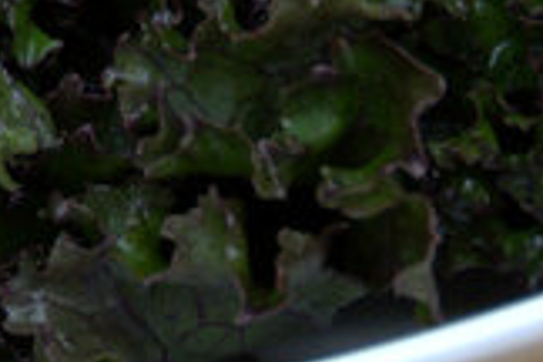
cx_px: -312
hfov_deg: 3.7
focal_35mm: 556
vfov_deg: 2.5
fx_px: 8393
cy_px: -297
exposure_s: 1/320
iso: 640
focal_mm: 75
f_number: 5
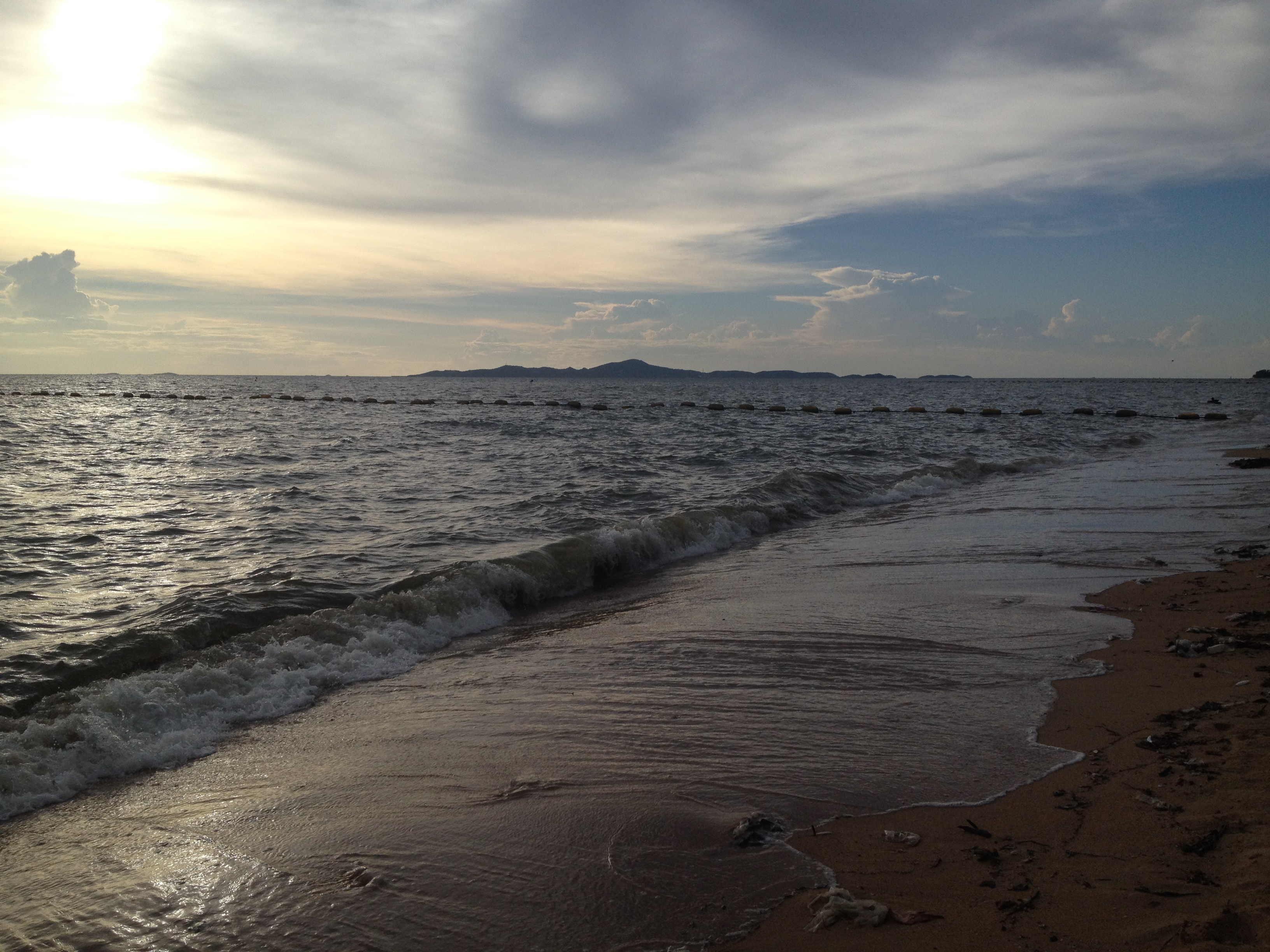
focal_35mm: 35
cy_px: 476
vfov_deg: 40.7
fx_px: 1284
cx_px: 635
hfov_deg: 52.6
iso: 50
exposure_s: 1/2513
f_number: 2.4
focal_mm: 4.28
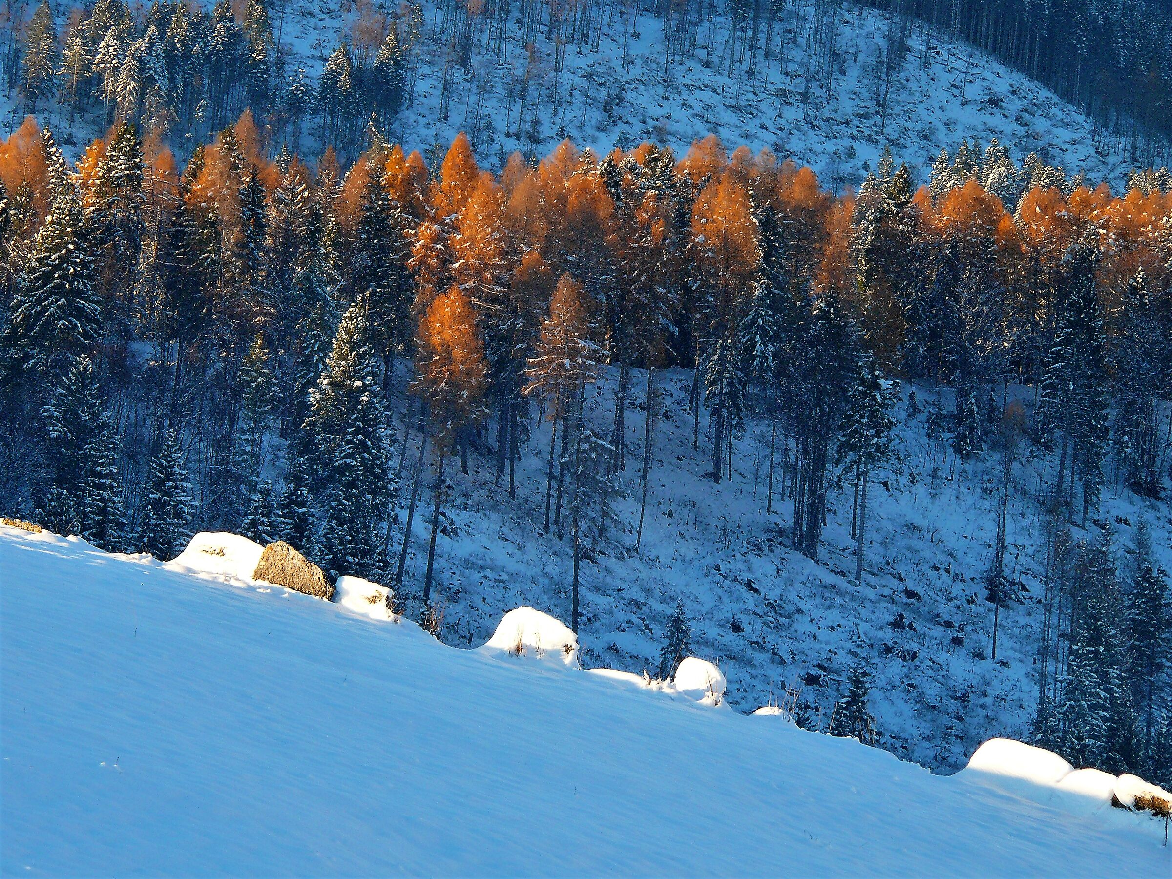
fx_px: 12087
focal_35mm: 357
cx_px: 586
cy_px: 440
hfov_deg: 5.6
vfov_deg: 4.2
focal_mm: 75.5
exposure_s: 1/60
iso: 100
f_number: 9
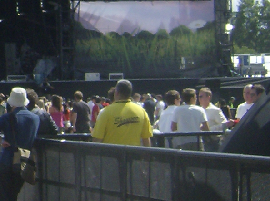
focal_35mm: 156
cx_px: -189
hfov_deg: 11.9
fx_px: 1214
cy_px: -34
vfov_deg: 9.4
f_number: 4.7
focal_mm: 6
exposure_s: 1/627
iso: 100
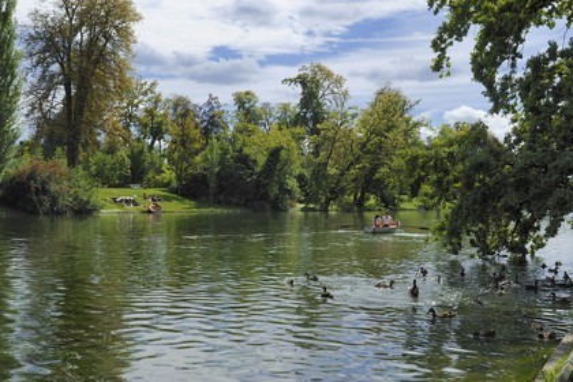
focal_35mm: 45
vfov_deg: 29.9
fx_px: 716
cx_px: 286
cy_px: 191
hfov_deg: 43.6
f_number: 10
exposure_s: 1/320
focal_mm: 45
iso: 200
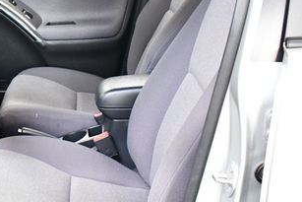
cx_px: 10
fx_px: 629
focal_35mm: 75
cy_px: 82
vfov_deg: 18.2
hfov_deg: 25.8
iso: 3200
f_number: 3.5
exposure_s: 1/125
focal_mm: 18
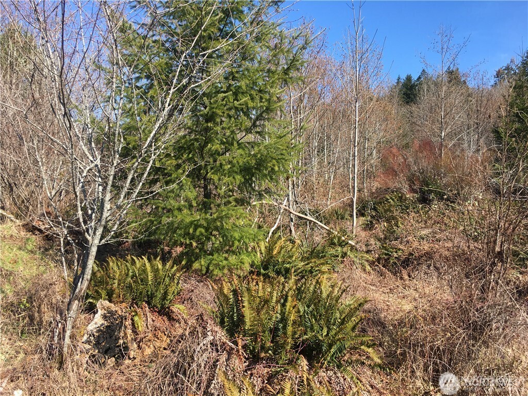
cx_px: 264
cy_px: 198
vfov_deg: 48.2
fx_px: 442
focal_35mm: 29
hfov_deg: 61.7
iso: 25
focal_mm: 4.15
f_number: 2.2
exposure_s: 1/769
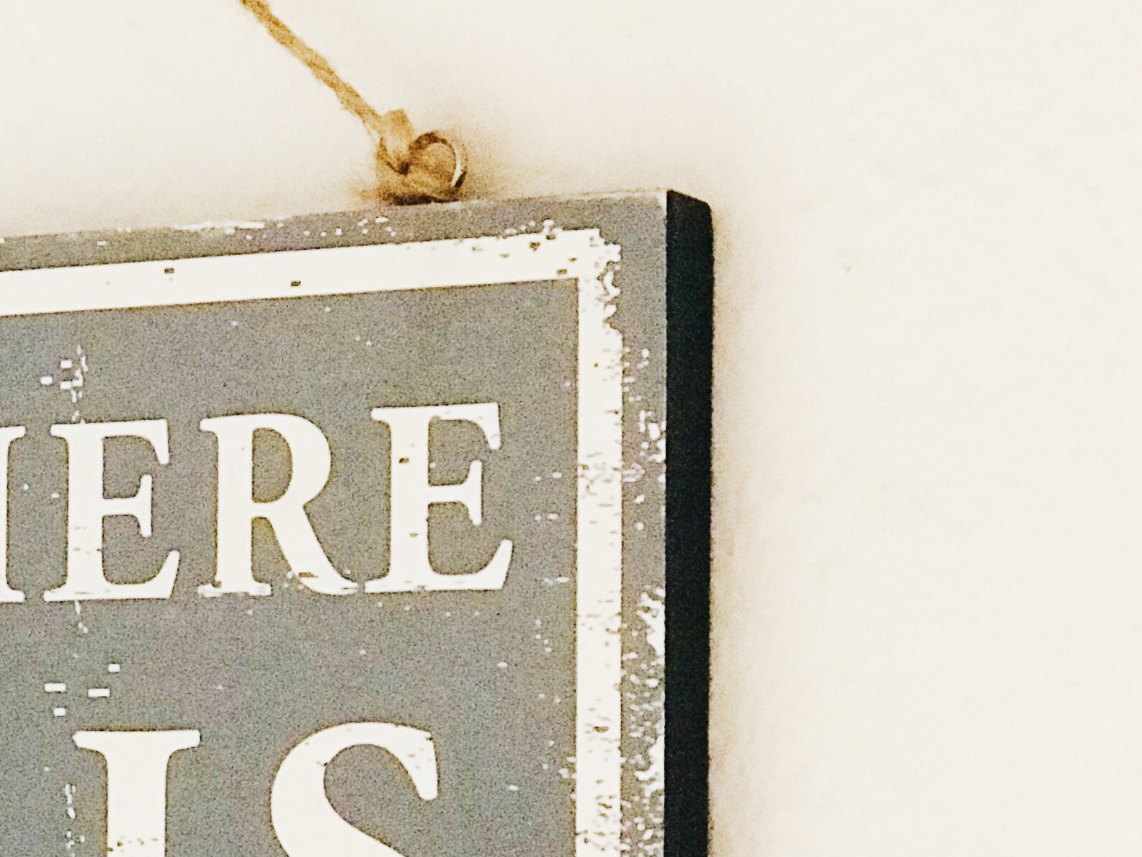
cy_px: 590
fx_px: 4784
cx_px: -284
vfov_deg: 10.2
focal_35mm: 145
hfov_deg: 13.2
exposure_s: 1/50
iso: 1000
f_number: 2.8
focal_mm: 6.6
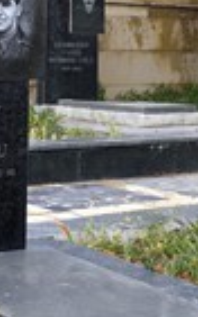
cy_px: 61
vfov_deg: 18.0
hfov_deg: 11.3
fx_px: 994
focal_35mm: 115
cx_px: 166
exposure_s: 1/125
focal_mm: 38
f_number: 7.1
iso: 400
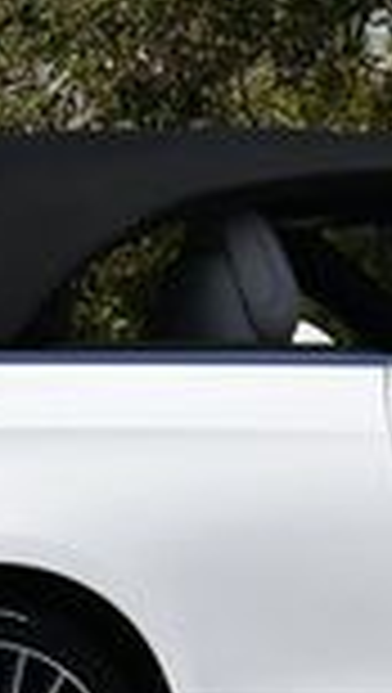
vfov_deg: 7.3
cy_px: 279
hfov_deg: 4.1
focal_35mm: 296
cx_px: 257
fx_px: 5452
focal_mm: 34
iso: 100
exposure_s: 1/320
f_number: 9
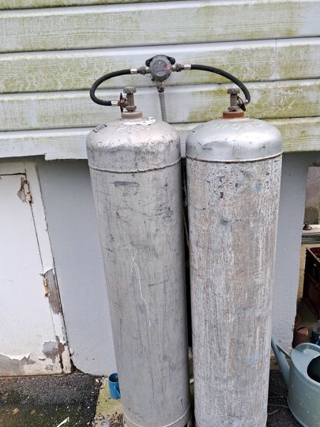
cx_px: 175
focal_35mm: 32
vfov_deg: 56.7
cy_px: 231
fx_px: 394
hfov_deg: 44.1
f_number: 1.8
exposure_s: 1/50
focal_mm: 4
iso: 50
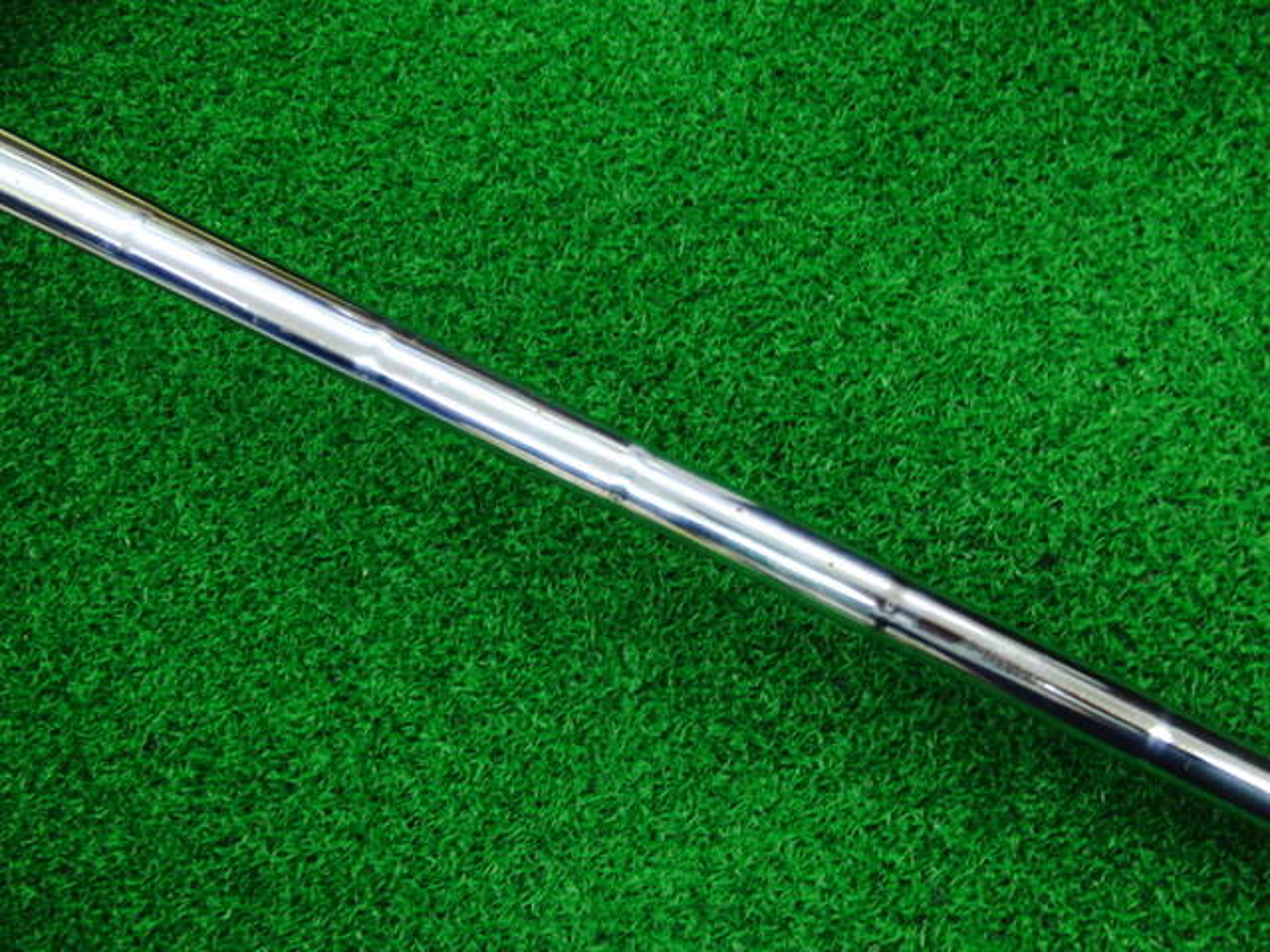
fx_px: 1357
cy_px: 476
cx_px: 635
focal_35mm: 37
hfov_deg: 50.1
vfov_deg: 38.7
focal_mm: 6.42
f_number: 3.6
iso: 400
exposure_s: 1/40
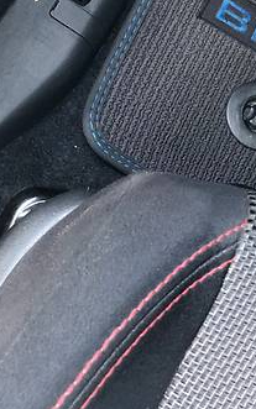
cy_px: 111
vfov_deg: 20.7
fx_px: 1116
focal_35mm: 100
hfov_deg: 12.9
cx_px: 272
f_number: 2.4
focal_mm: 6
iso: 160
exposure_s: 1/9
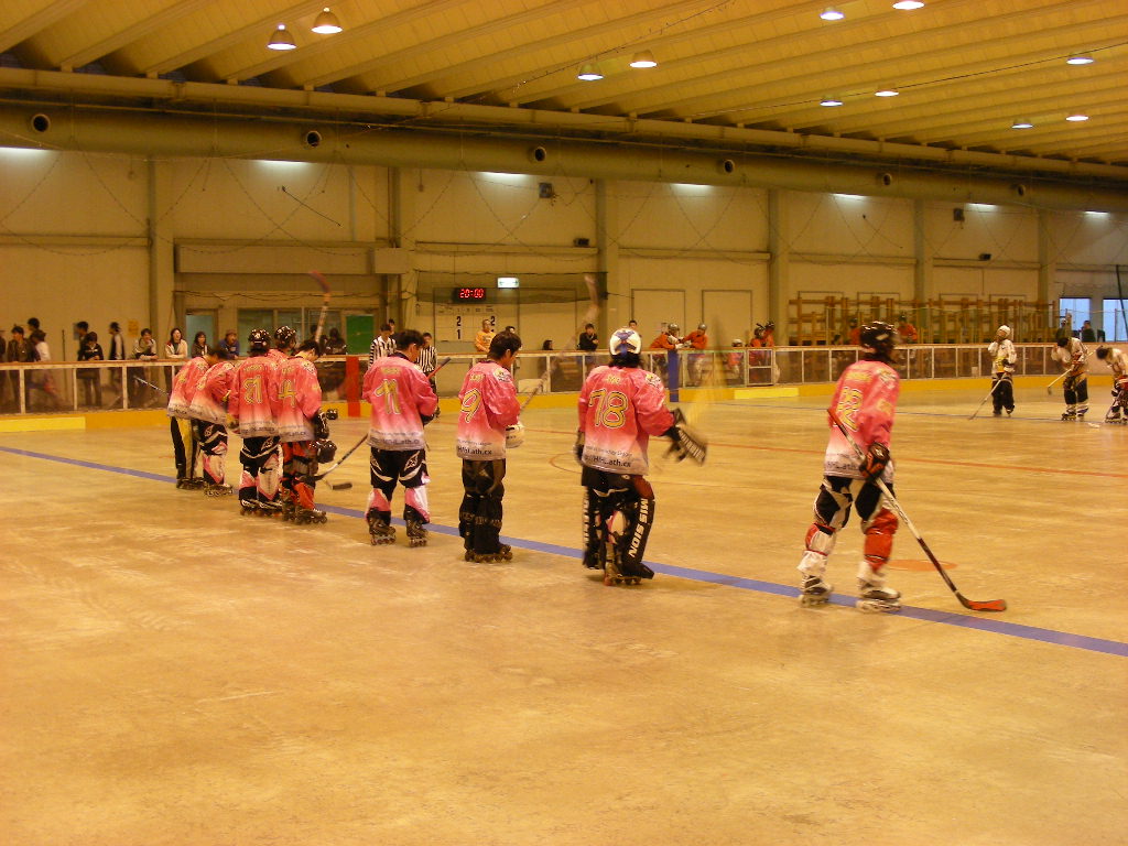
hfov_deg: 39.7
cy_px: 423
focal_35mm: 48
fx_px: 1564
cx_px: 564
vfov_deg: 30.3
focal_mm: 8
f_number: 3.5
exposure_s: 1/21.8
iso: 200
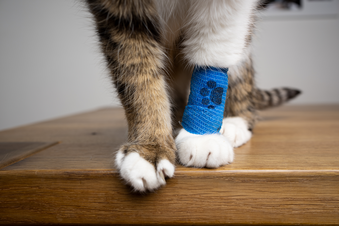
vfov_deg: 37.9
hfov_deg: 54.4
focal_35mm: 35
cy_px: 113
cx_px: 170
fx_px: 330
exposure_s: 1/200
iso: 100
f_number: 6.3
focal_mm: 35
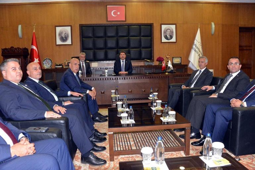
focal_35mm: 28
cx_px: 128
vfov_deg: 46.4
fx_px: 198
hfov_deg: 65.5
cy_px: 85
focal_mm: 28
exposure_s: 1/60
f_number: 8
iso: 5000
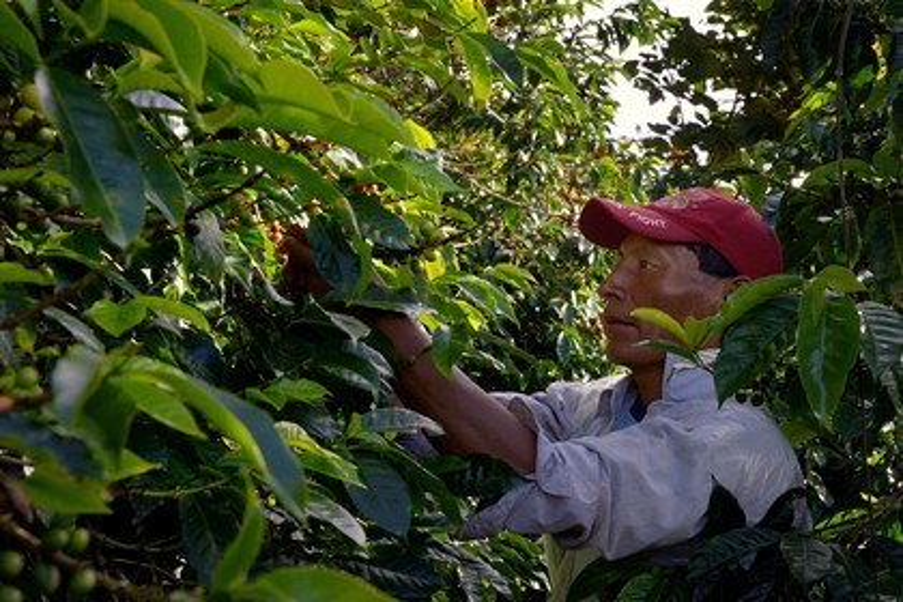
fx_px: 1129
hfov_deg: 43.6
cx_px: 452
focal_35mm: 45
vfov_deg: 29.9
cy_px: 301
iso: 800
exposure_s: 1/125
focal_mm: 45
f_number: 13
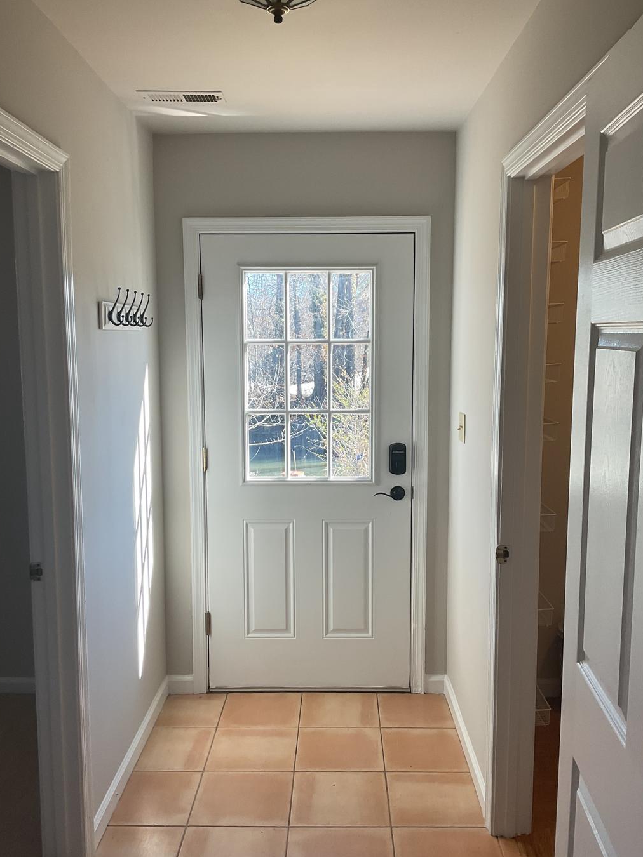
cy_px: 446
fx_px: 818
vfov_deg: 55.3
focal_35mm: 33
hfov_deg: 42.9
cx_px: 326
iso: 32
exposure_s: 1/120
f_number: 1.8
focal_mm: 3
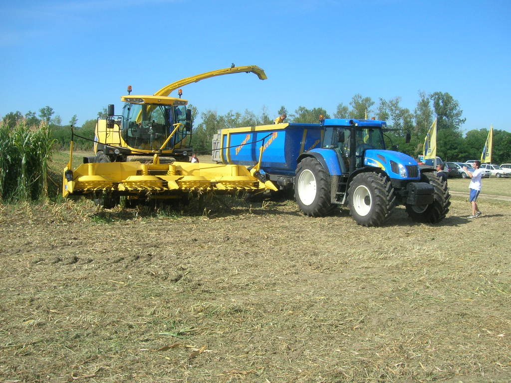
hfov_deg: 54.0
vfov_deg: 41.8
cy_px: 192
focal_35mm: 34
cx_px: 256
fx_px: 502
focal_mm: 5.7
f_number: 4.9
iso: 71
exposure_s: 1/462
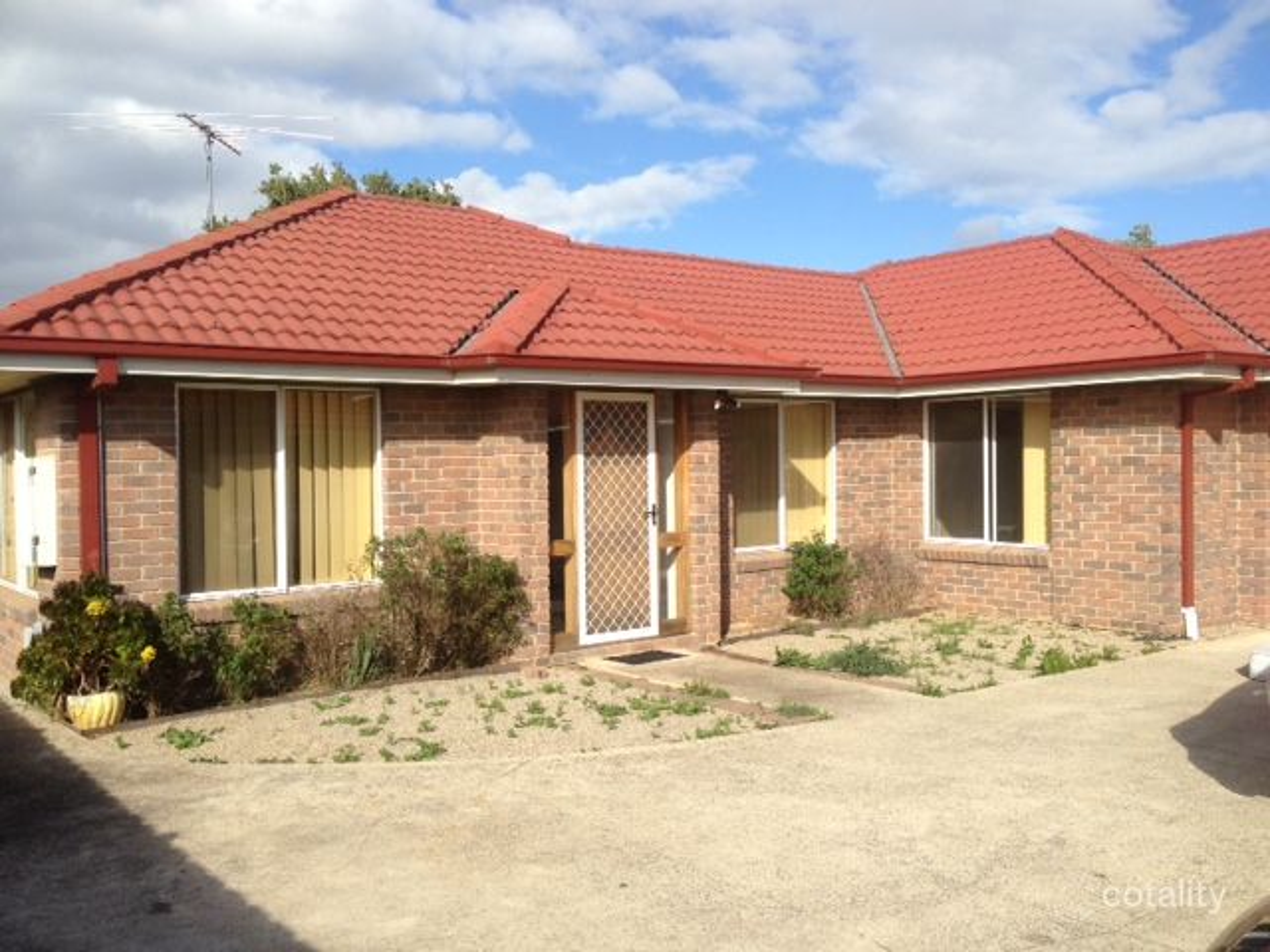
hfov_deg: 55.4
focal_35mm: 33
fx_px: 1211
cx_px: 635
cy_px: 476
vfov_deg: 42.9
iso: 50
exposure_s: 1/1427
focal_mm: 4.13
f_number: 2.4
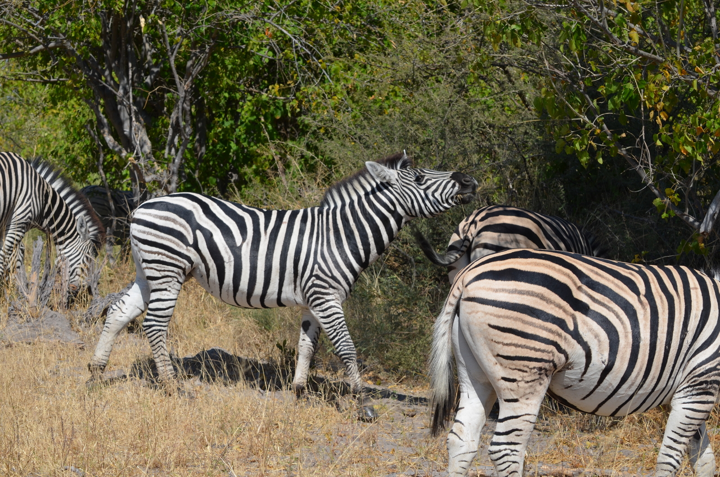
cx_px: 360
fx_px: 2994
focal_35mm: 150
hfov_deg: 13.7
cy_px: 238
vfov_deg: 9.1
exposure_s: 1/320
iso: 100
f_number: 8
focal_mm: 100
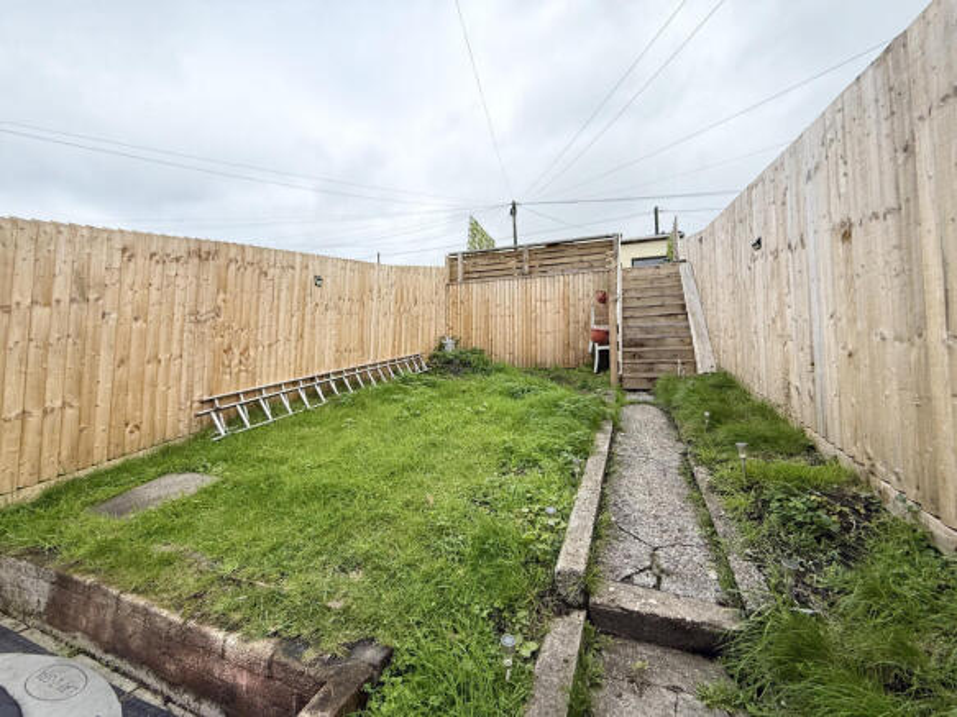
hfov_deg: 102.1
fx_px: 387
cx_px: 478
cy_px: 358
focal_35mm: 14
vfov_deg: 85.7
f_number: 2.2
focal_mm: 2.22
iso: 64
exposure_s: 1/694
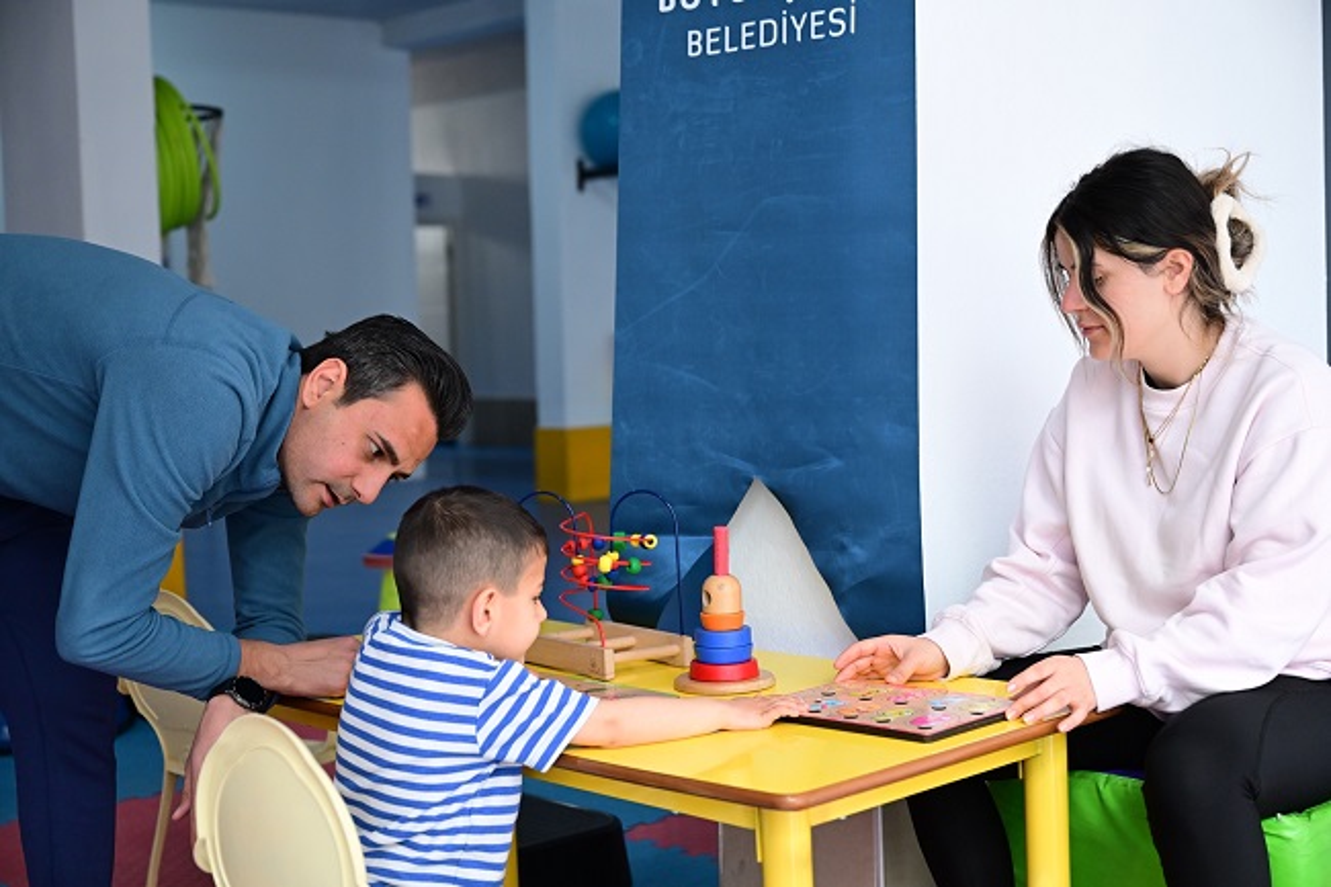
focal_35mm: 52
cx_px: 666
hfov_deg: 38.2
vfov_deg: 26.0
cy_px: 444
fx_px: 1922
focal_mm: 52
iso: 2000
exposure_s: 1/125
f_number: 3.5
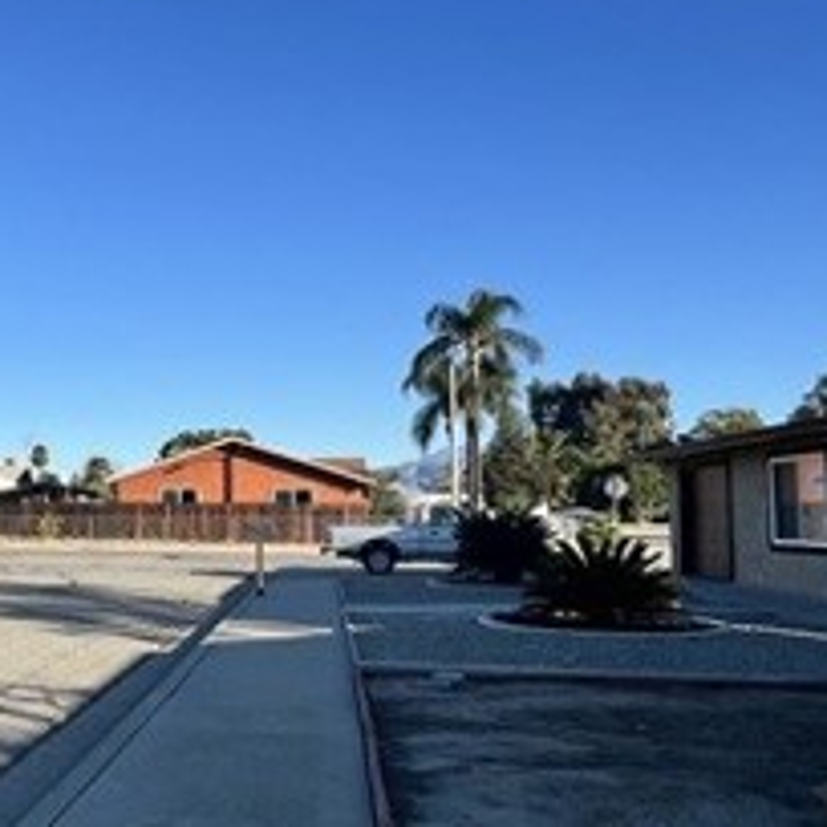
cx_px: -36
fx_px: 973
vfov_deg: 46.0
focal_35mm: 36
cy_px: 442
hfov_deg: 39.4
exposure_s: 1/1597
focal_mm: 1.57
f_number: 1.8
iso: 32
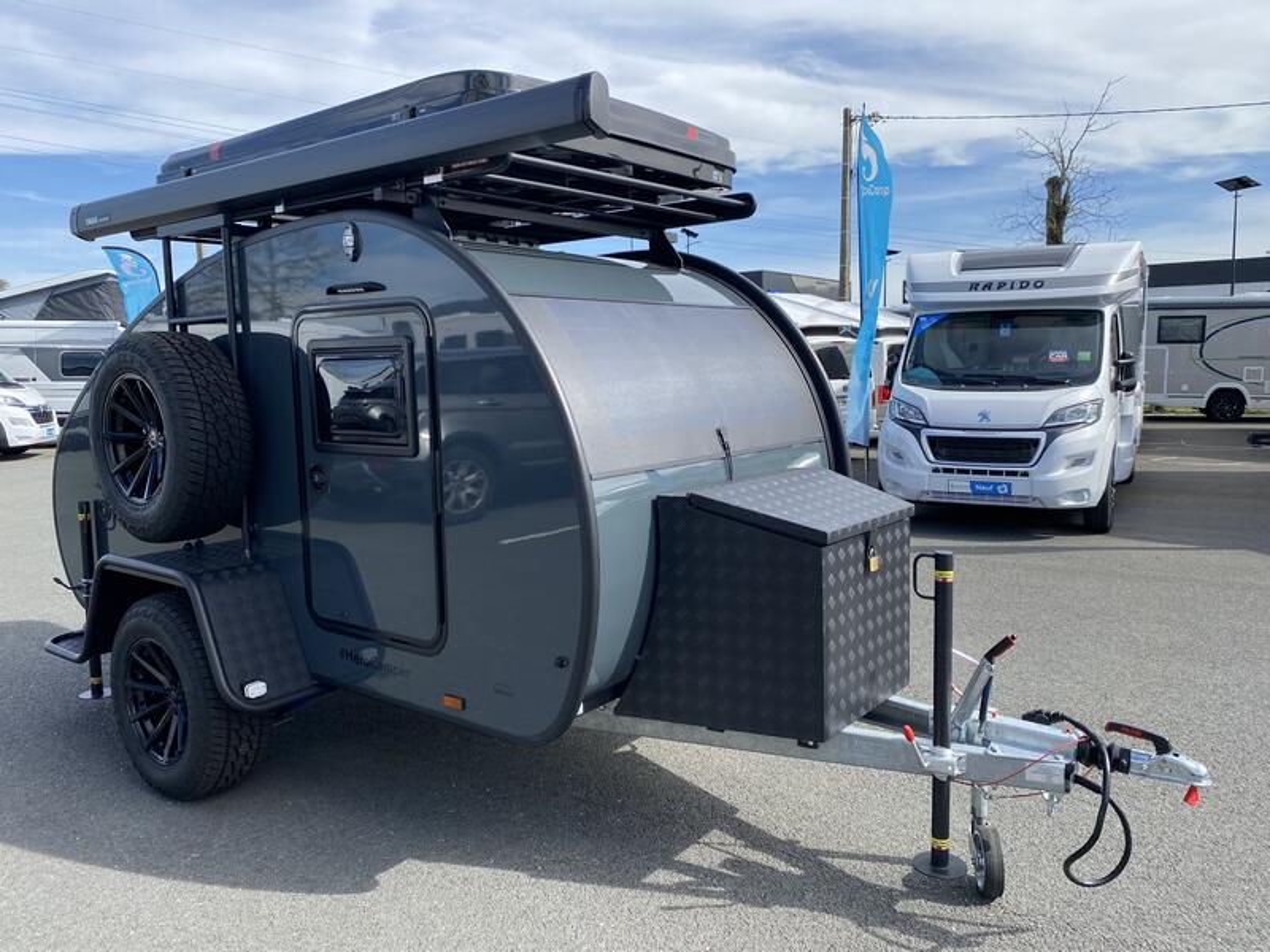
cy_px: 476
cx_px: 635
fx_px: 954
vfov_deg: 53.1
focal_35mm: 26
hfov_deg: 67.3
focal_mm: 4.25
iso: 32
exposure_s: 1/1429
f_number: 1.8
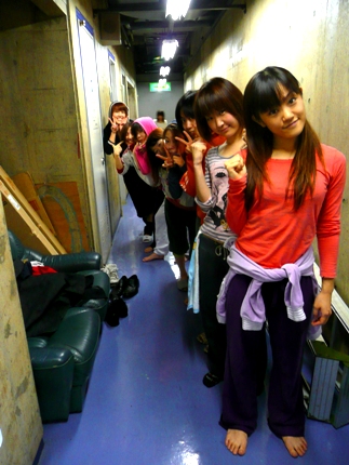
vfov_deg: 63.4
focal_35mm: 28
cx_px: 174
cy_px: 232
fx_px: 376
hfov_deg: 49.8
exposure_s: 1/8
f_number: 3.3
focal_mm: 4.6
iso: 200
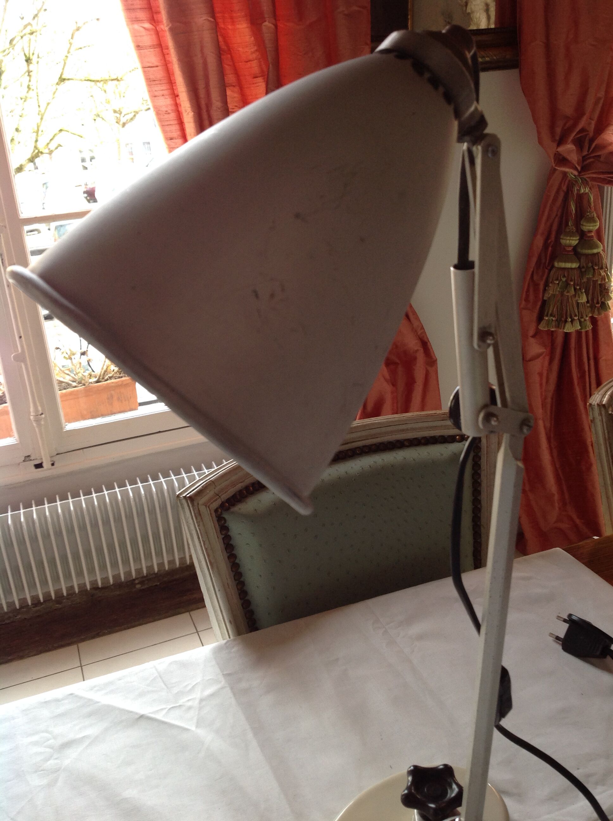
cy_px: 410
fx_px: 829
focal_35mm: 35
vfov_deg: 52.7
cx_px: 306
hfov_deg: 40.6
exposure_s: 1/60
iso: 80
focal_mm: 4.28
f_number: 2.4
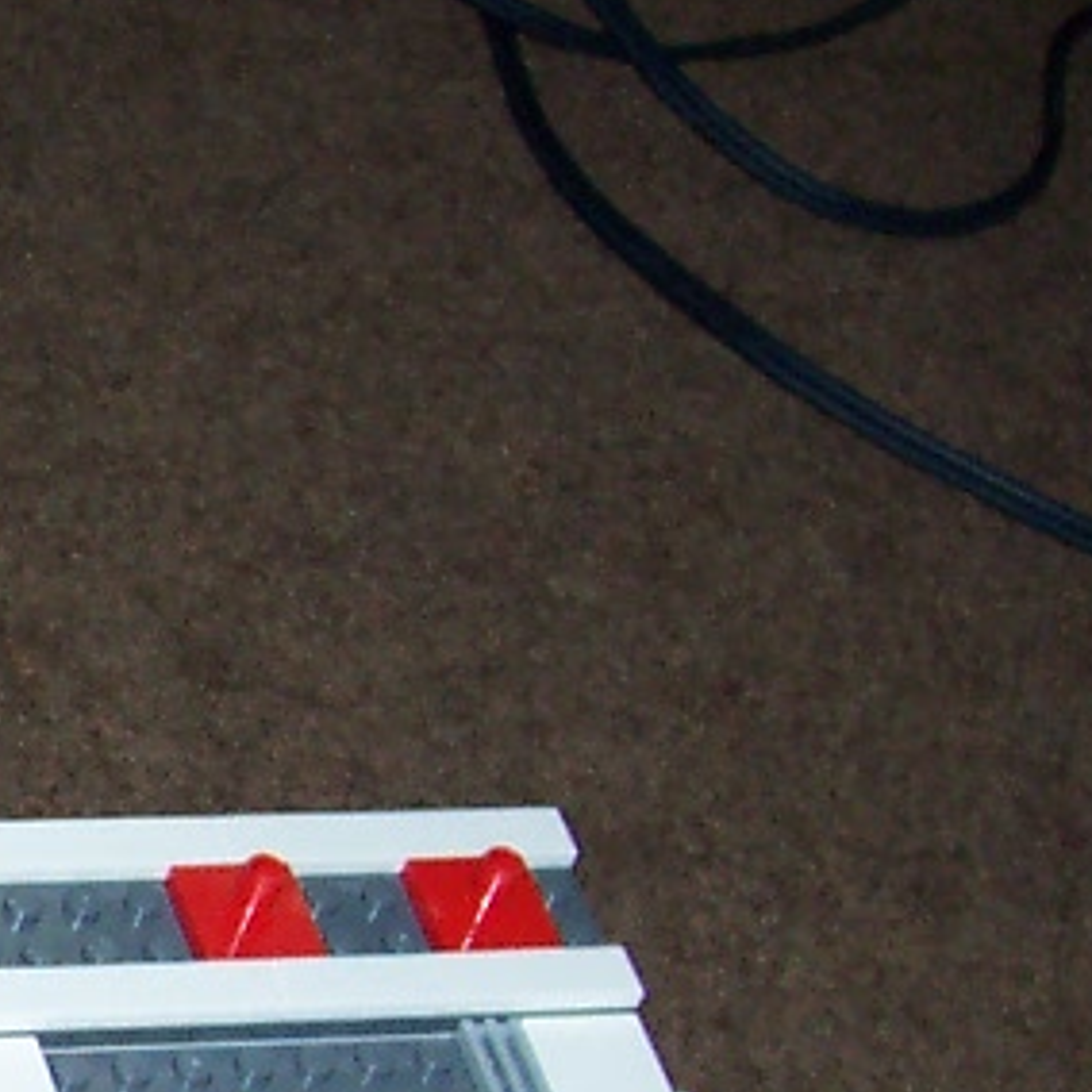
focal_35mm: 138
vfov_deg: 12.4
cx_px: -1127
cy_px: 1303
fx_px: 4925
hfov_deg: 11.4
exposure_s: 1/60
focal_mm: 5.6
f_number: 2.8
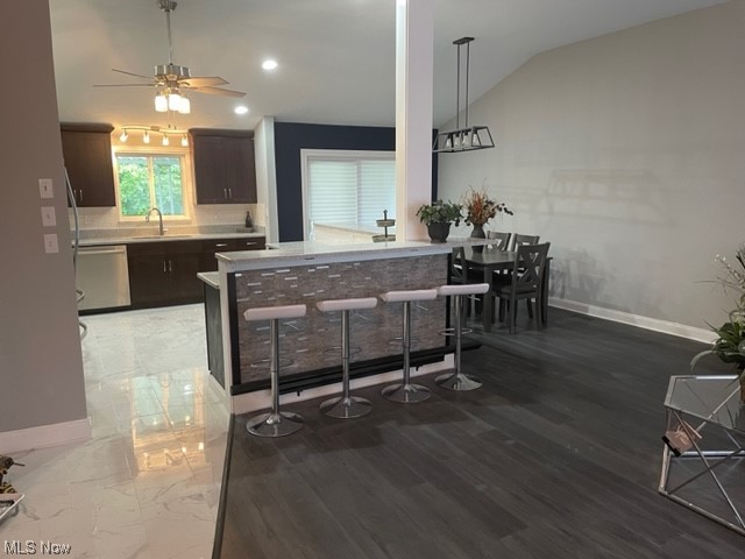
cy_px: 280
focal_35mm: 26
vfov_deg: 53.1
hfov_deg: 67.3
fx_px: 560
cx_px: 372
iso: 160
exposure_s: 1/60
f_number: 1.6
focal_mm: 4.2
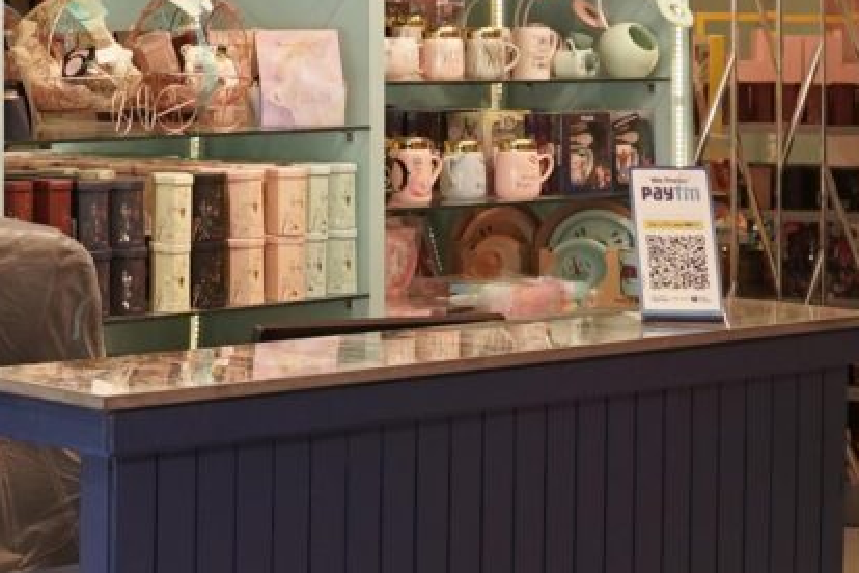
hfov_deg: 17.4
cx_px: -452
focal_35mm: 105
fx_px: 2505
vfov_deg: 12.9
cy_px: 20
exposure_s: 1/200
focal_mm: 17
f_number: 3.2
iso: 800
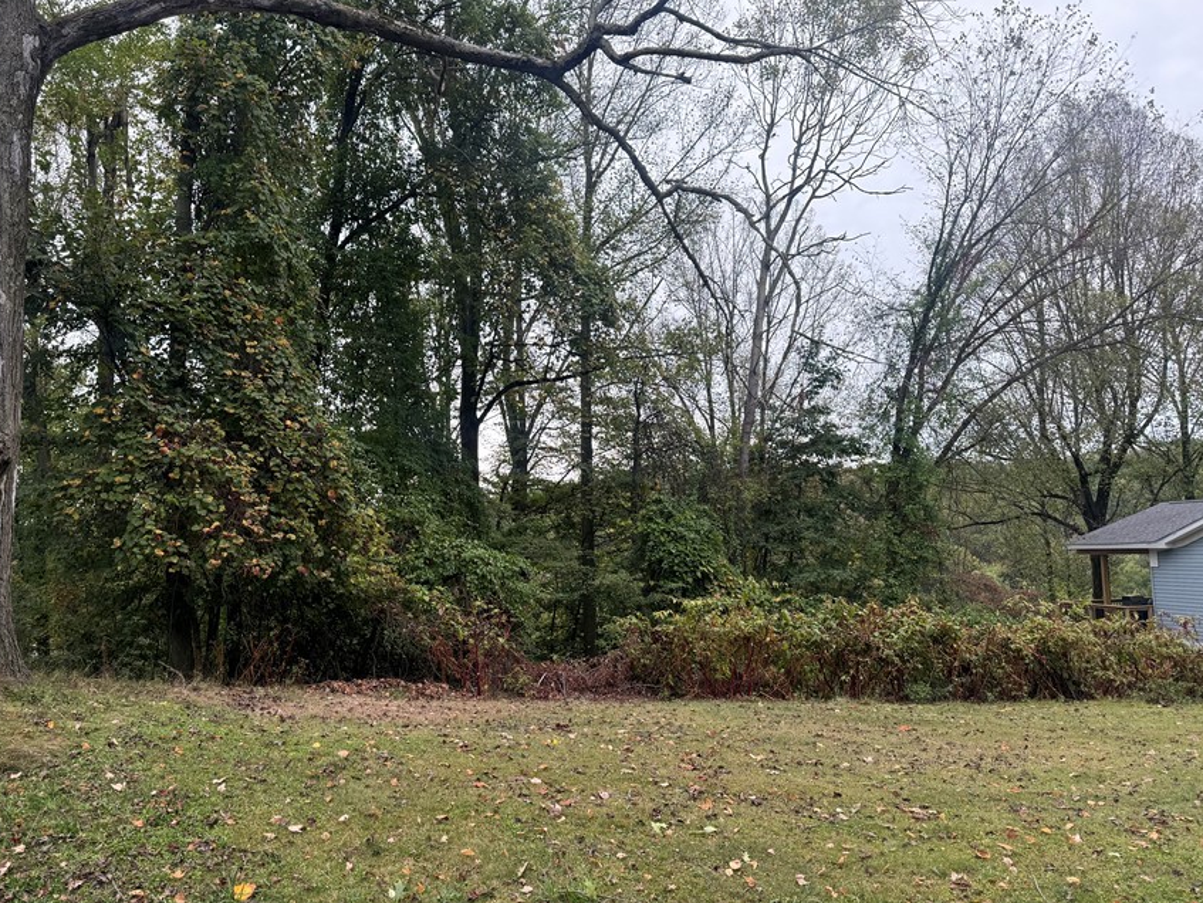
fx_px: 1008
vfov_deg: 48.2
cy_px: 491
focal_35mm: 29
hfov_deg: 61.3
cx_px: 501
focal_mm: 6.76
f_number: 1.78
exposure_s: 1/130
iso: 80
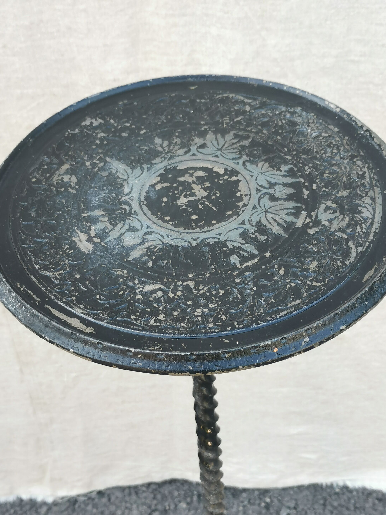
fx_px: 1011
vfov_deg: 28.5
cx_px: 208
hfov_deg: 21.6
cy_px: 281
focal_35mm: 68
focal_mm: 5.58
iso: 50
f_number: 1.8
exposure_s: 1/123
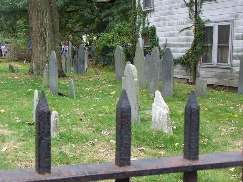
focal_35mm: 67
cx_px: 119
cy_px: 90
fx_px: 471
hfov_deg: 29.0
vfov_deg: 22.0
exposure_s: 1/80
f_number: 3.2
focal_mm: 10.7
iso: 80
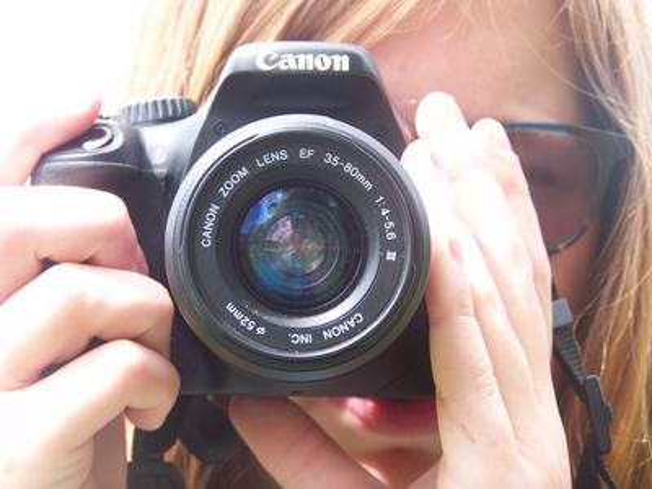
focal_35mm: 96
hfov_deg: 20.4
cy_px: 244
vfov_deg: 15.4
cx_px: 326
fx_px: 1808
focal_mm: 17.6
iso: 64
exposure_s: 1/60
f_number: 3.2
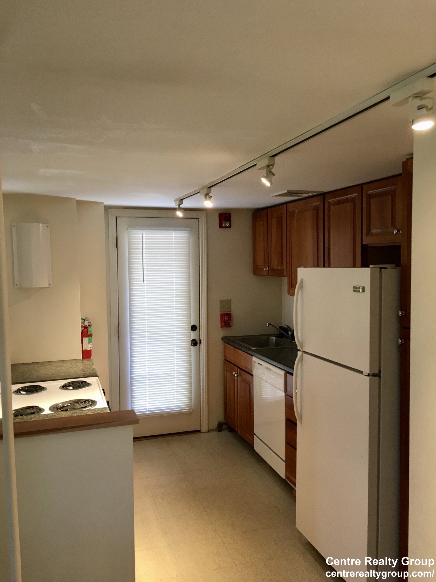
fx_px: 487
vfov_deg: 61.7
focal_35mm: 29
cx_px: 218
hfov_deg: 48.2
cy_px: 291
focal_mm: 4.15
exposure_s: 1/30
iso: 80
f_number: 2.2
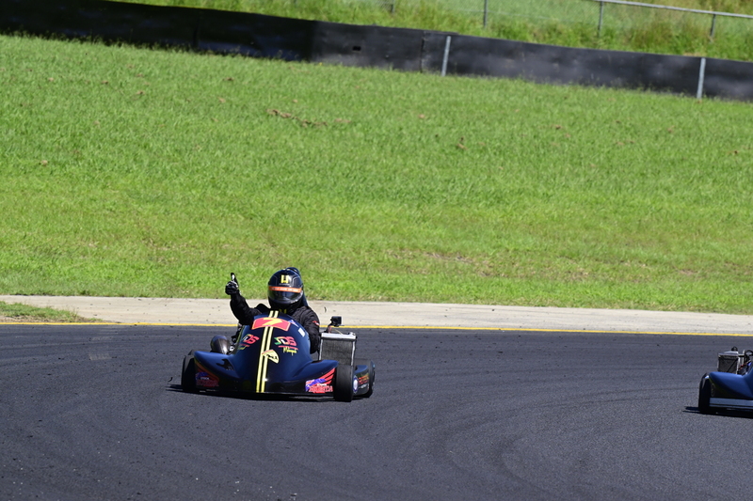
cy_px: 250
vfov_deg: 3.6
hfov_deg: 5.4
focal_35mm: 380
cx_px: 376
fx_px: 7946
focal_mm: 380
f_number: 11
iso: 500
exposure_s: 1/640
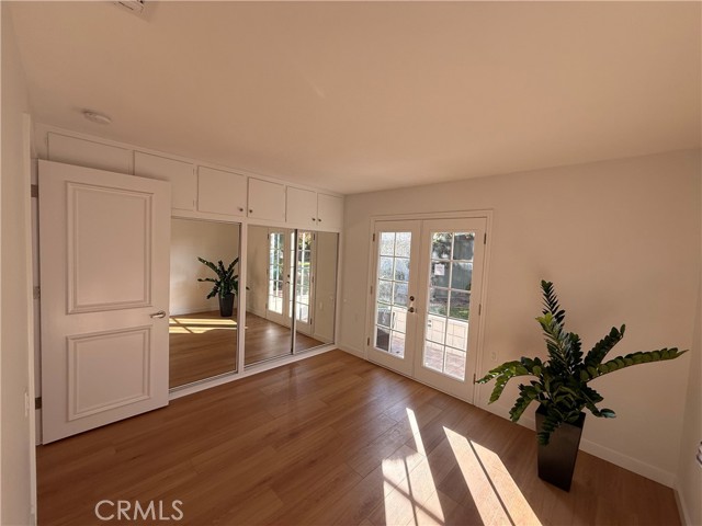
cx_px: 351
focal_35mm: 14
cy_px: 263
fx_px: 284
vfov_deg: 85.7
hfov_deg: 102.1
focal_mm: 2.22
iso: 64
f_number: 2.2
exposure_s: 1/230
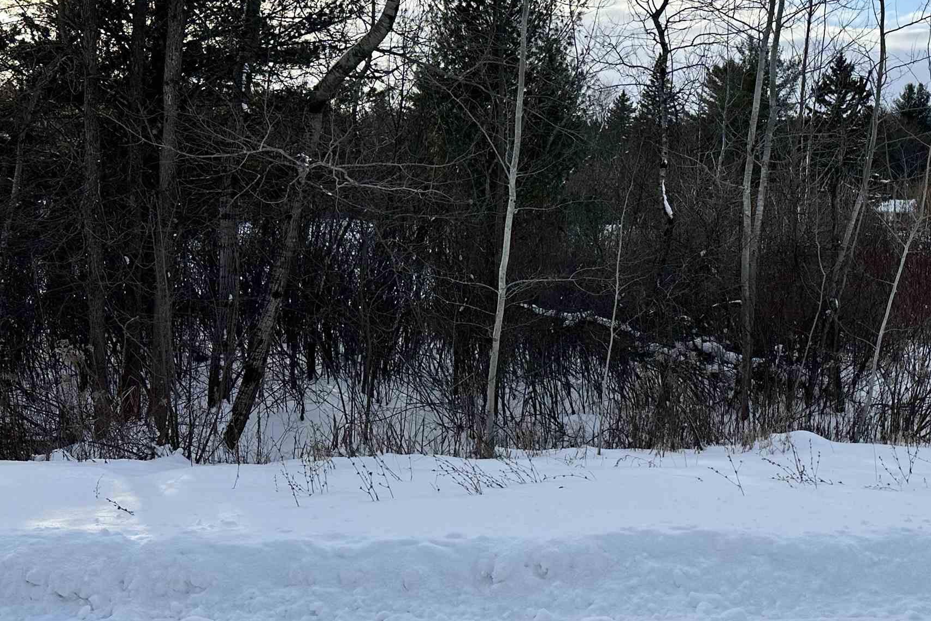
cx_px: 699
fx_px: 1164
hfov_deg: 42.3
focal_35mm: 45
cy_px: 256
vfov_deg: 29.8
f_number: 1.78
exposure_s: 1/3155
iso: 80
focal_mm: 6.86
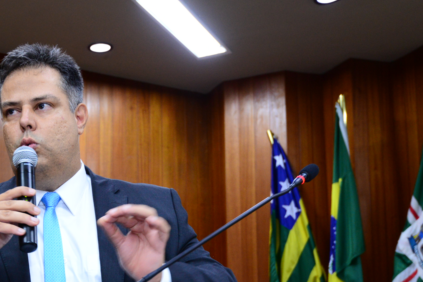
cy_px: 237
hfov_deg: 32.7
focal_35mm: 59
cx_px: 69
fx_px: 693
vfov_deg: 22.6
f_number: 5
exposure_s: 1/60
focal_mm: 35
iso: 2500
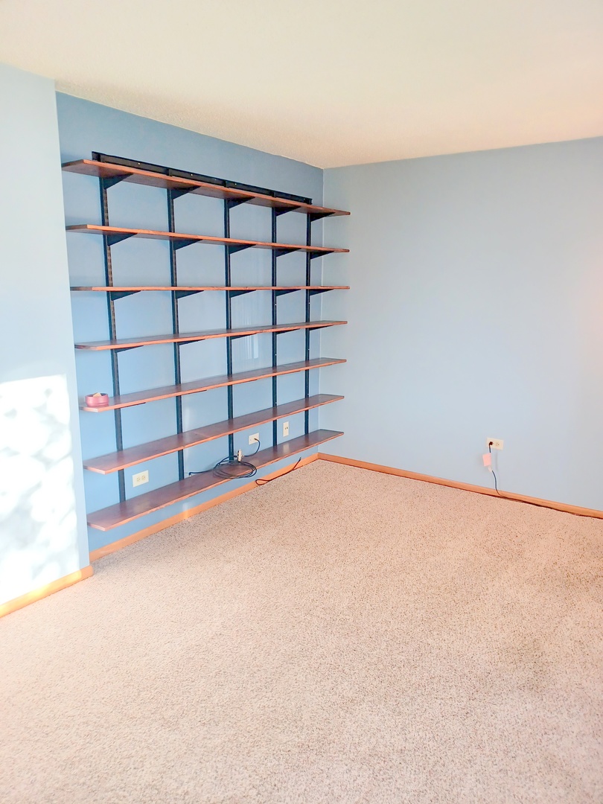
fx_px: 581
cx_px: 302
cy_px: 402
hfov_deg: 54.9
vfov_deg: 69.4
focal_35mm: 25
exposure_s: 1/50
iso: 250
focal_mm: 4.6
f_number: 1.8
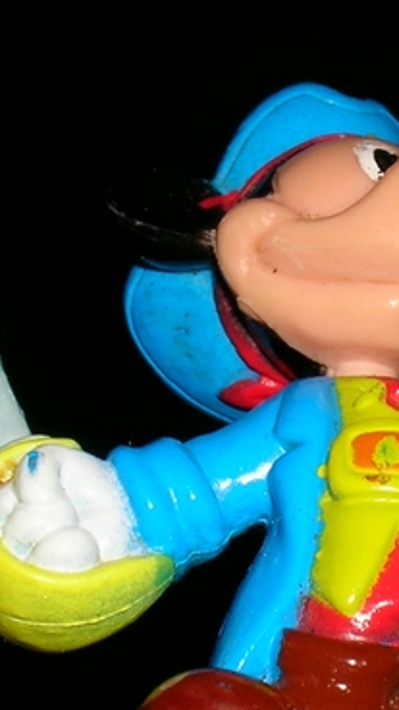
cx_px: 355
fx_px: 3310
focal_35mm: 176
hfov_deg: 6.9
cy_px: 382
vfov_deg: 12.2
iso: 50
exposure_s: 1/60.1
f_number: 5.9
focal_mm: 9.7
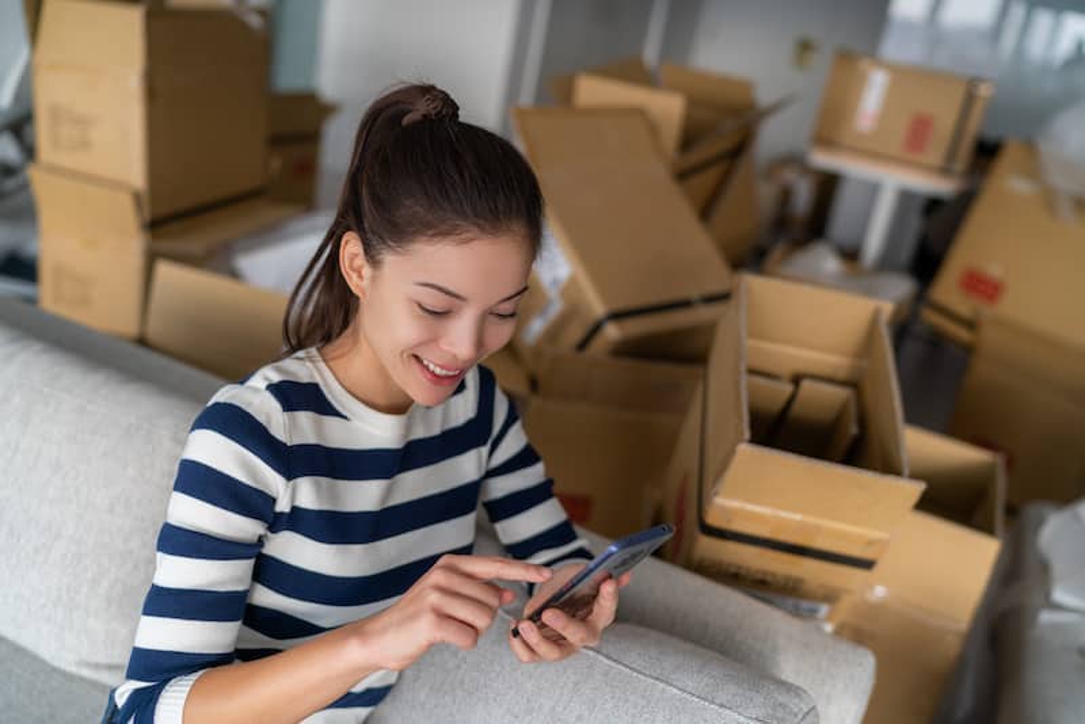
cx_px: 542
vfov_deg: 37.9
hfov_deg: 54.4
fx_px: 1055
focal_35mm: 35
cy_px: 362
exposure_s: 1/250
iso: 200
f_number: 2
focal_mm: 35
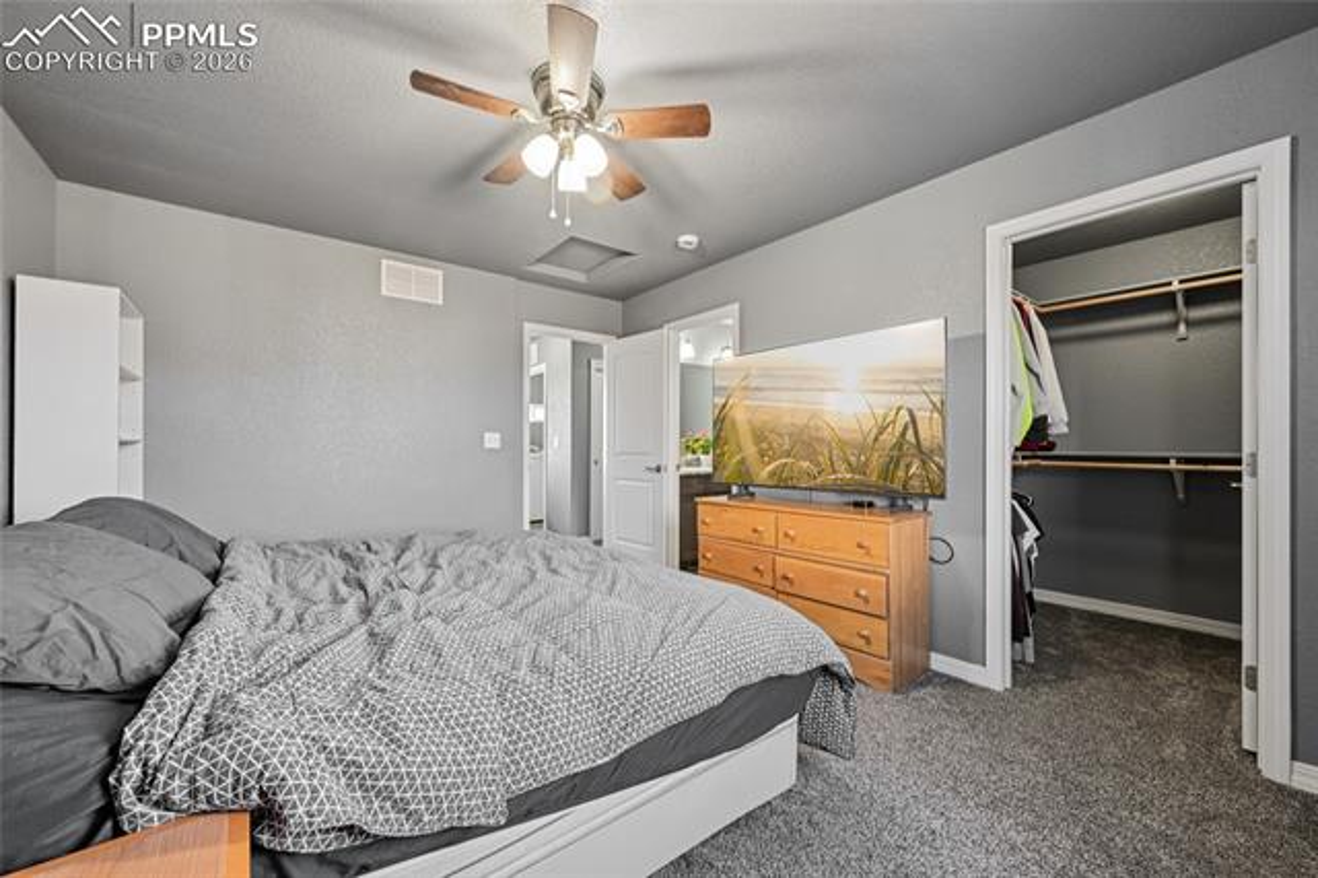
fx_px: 512
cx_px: 659
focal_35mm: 14
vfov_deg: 81.1
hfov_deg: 104.3
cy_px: 439
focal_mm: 14
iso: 400
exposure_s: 1/3
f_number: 13
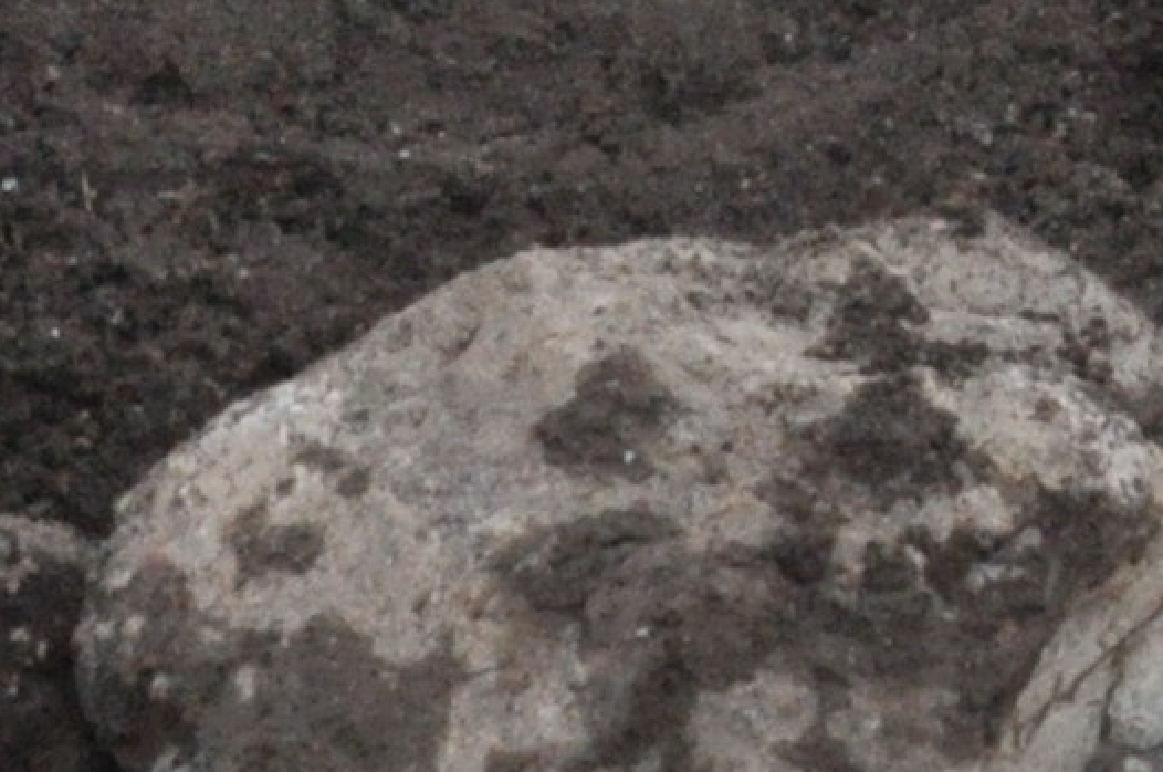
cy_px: -1553
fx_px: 10356
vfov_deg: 4.1
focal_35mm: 321
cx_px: 3540
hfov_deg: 5.9
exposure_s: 1/500
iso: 1600
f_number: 11
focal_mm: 35
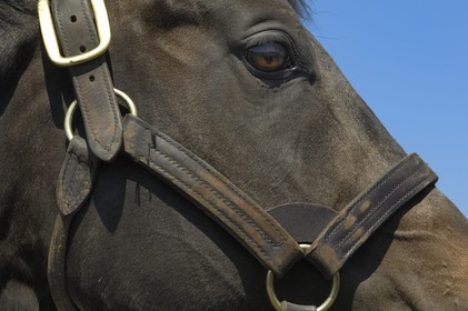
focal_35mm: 165
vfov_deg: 8.3
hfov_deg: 12.5
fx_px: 2143
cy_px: 156
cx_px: 234
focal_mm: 110
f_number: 4.8
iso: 100
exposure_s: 1/500
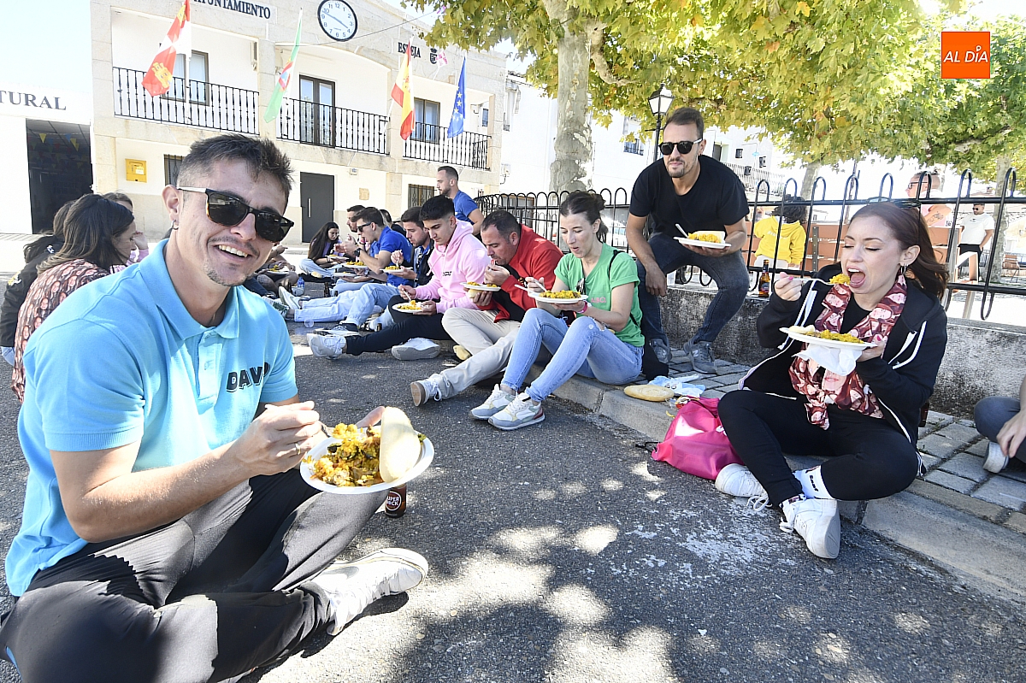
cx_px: 513
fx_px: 513
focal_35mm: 18
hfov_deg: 90.0
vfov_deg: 67.3
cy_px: 342
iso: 400
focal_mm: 12
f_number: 8
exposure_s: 1/125
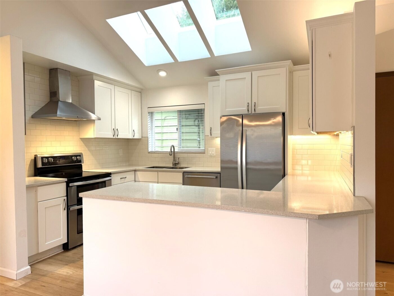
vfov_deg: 56.8
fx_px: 273
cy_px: 148
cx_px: 197
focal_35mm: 24
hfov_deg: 71.6
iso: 100
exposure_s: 1/158
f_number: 1.78
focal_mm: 6.76
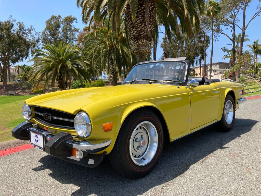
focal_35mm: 28
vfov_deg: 49.7
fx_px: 211
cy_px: 98
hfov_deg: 63.4
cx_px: 130
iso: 20
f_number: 1.8
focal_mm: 3.99
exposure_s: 1/1312
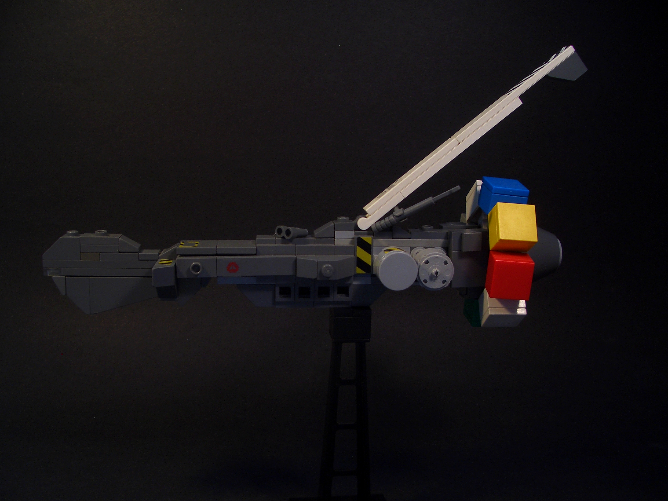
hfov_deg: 51.4
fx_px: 695
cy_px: 247
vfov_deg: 39.7
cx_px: 330
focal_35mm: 36
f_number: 2.6
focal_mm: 5.8
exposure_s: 1/30
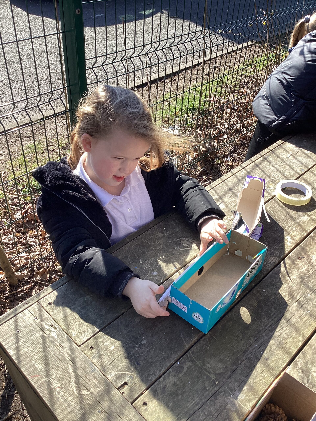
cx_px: 158
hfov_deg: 45.4
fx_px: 377
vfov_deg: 58.4
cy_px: 210
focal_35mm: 31
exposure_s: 1/321
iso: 25
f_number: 2.4
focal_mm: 3.3
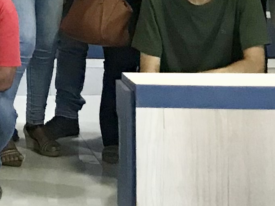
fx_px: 1327
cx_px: -138
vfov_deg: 8.4
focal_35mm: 167
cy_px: -229
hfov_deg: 11.4
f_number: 1.8
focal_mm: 3.99
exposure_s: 1/15
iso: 64
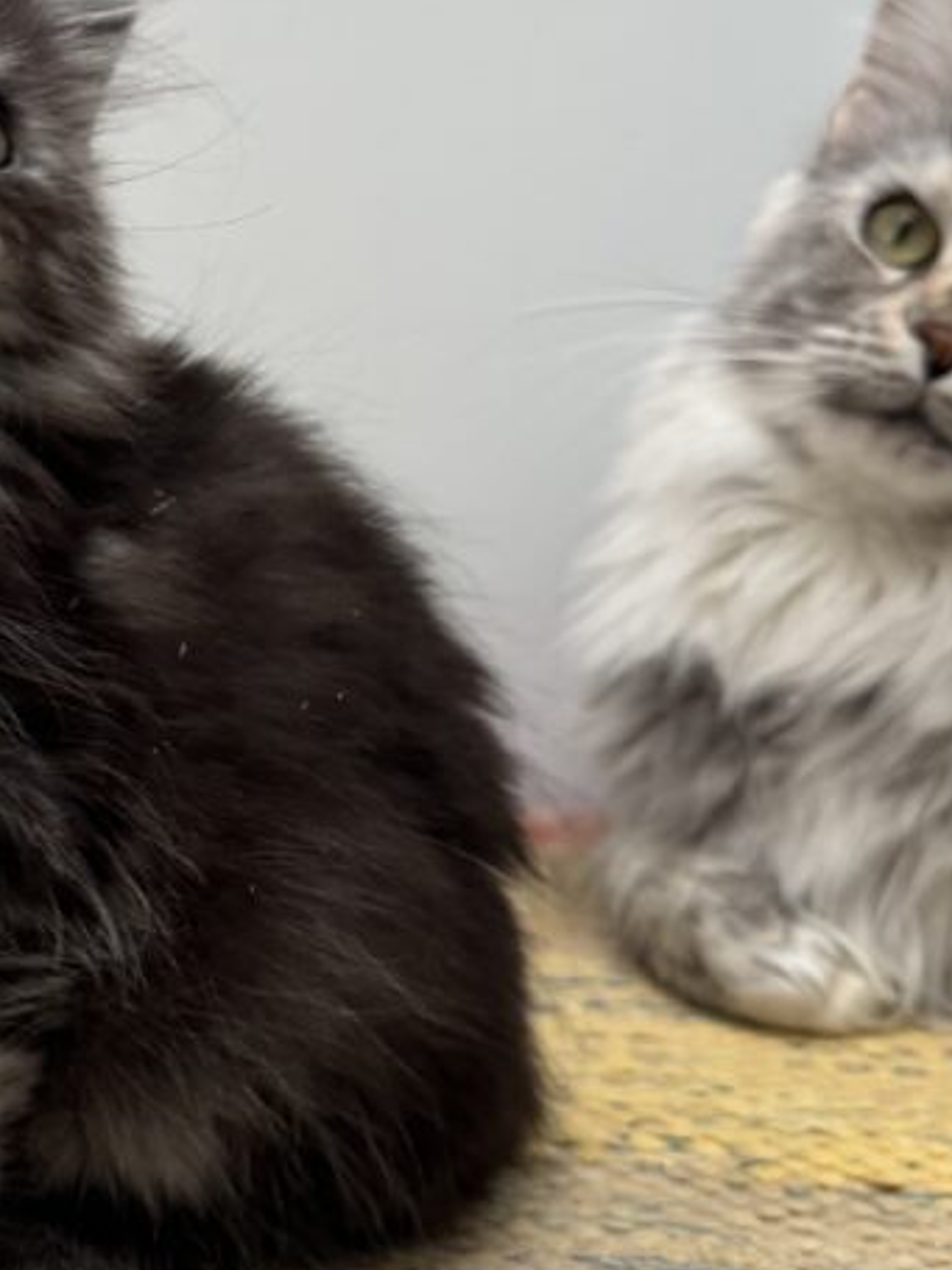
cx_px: 87
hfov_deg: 26.1
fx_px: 1981
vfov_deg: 35.5
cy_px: 530
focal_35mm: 54
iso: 320
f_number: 1.78
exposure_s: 1/60
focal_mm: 6.76
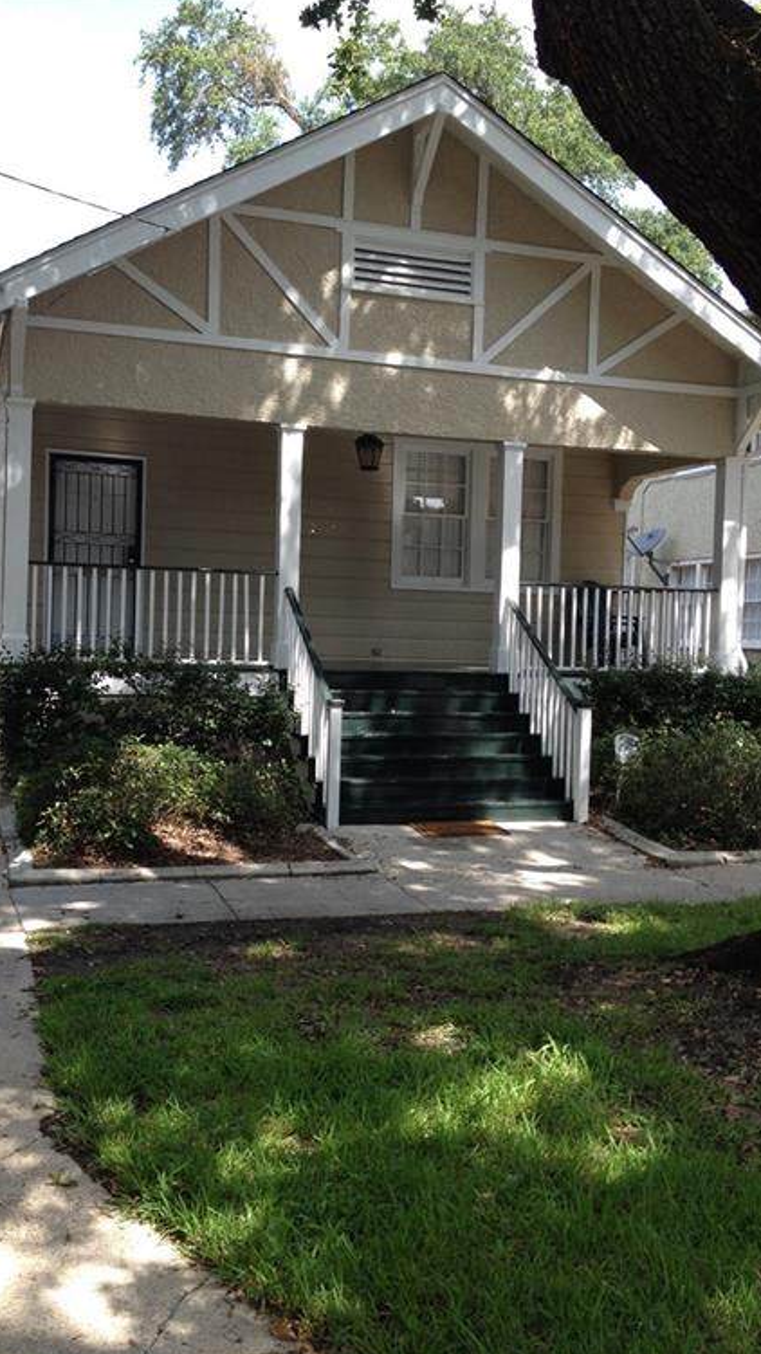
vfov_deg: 51.6
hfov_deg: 30.4
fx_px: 1400
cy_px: 682
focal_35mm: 39
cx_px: 370
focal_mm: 4.28
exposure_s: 1/321
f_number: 2.4
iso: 50
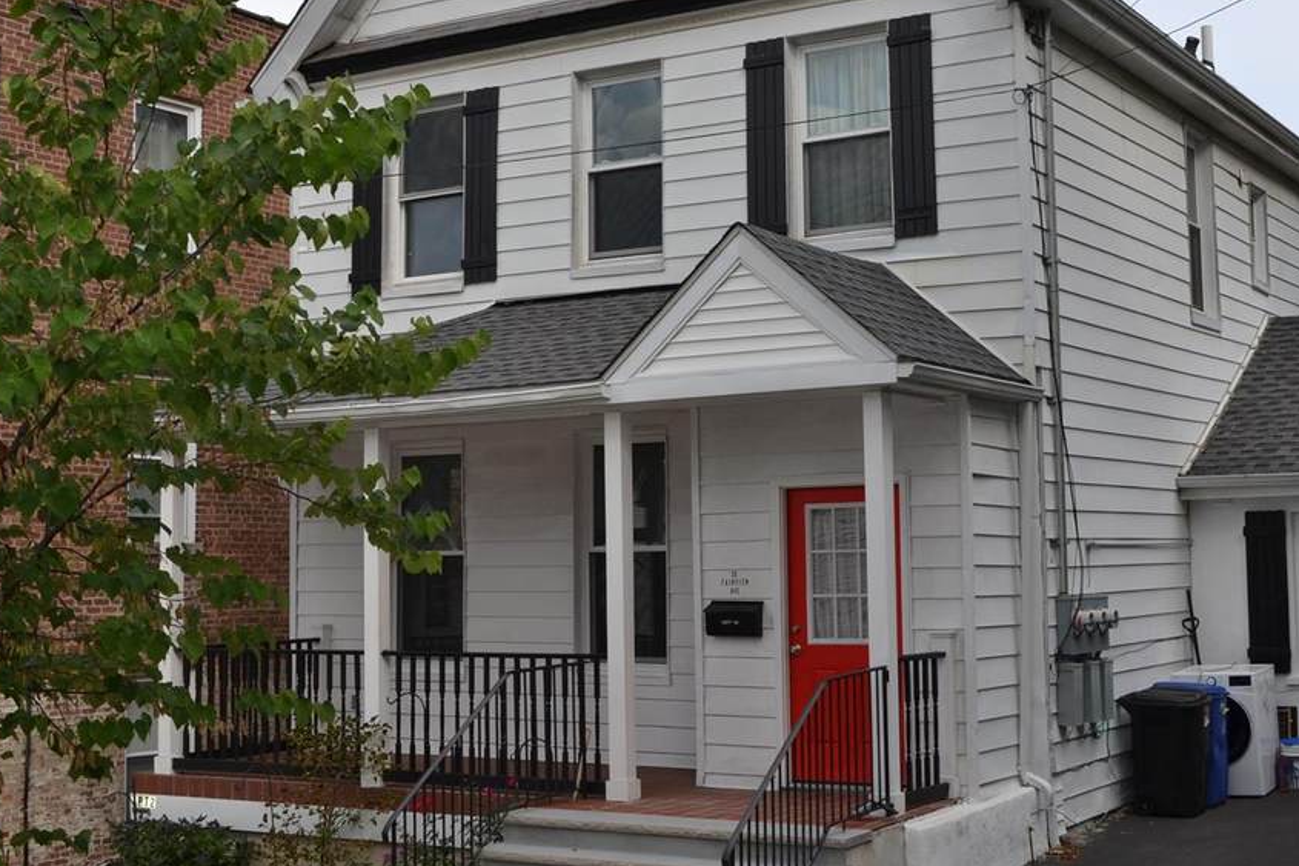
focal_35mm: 50
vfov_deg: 27.0
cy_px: 370
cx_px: 690
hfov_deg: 39.6
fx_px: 1804
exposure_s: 1/200
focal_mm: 22
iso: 100
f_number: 7.1
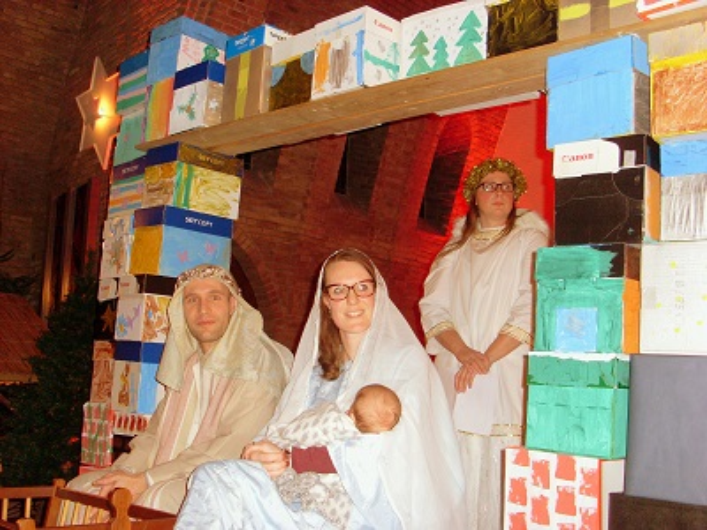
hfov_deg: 49.0
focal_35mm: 38
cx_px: 354
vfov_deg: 37.7
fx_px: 776
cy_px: 265
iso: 120
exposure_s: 1/45
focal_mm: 6.3
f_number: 3
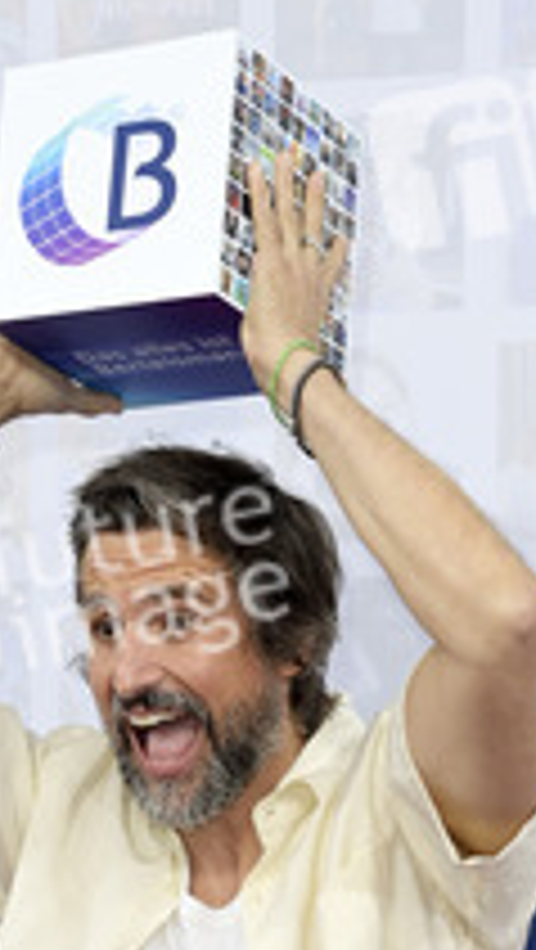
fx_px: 3102
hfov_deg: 9.9
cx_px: 189
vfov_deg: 17.2
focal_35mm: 123
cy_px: 819
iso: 640
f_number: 7.1
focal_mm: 62
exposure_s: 1/125
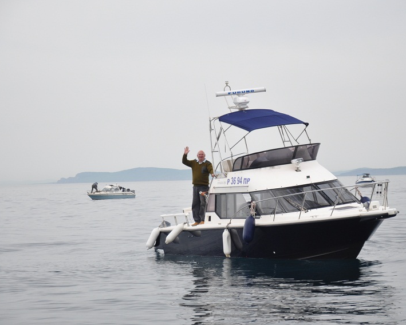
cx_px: 219
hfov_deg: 13.3
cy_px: 162
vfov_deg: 10.7
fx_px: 1738
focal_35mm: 145
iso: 400
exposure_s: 1/160
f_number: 6.3
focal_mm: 85
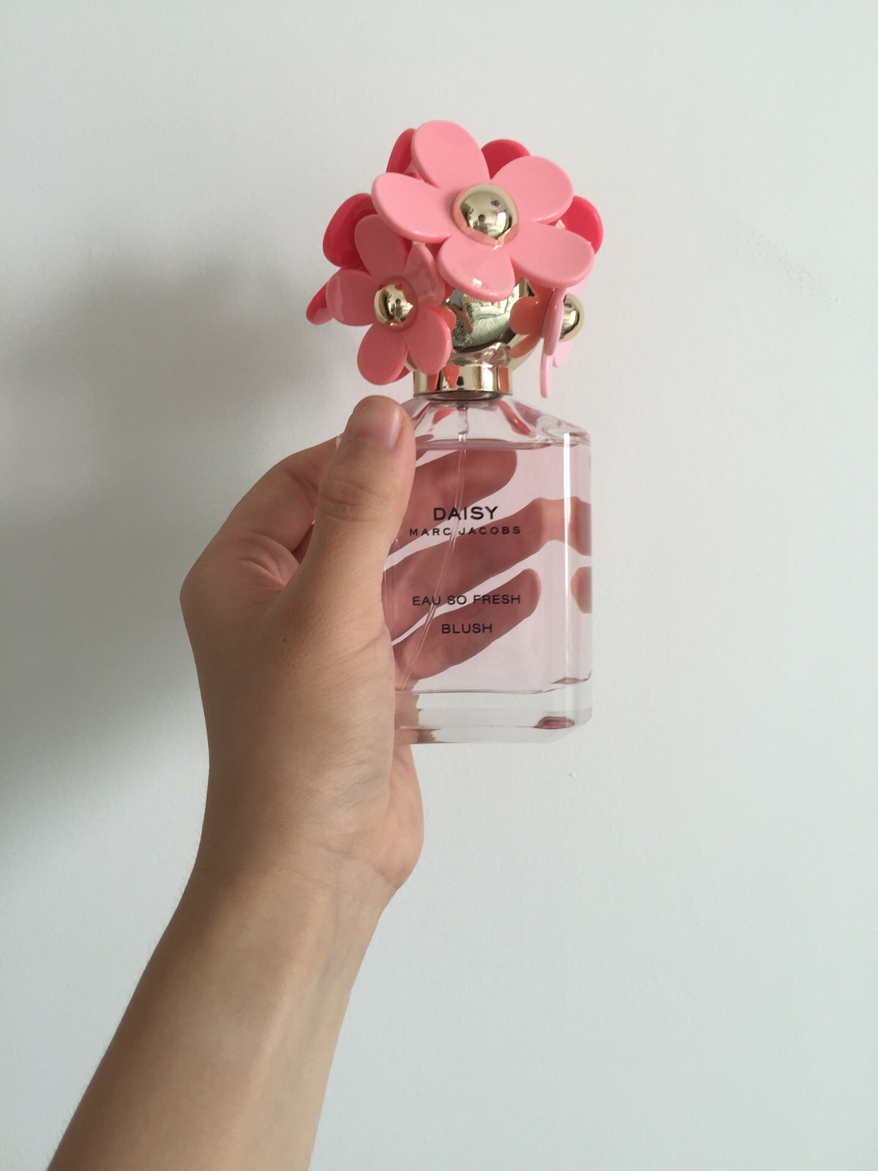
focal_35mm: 29
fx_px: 981
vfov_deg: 61.7
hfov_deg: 48.2
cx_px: 439
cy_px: 586
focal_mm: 4.15
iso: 32
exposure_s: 1/50
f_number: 2.2
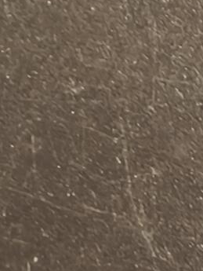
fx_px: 938
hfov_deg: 10.9
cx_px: 454
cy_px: -120
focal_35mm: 120
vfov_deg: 15.3
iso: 500
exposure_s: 1/50
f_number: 2
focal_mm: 2.32
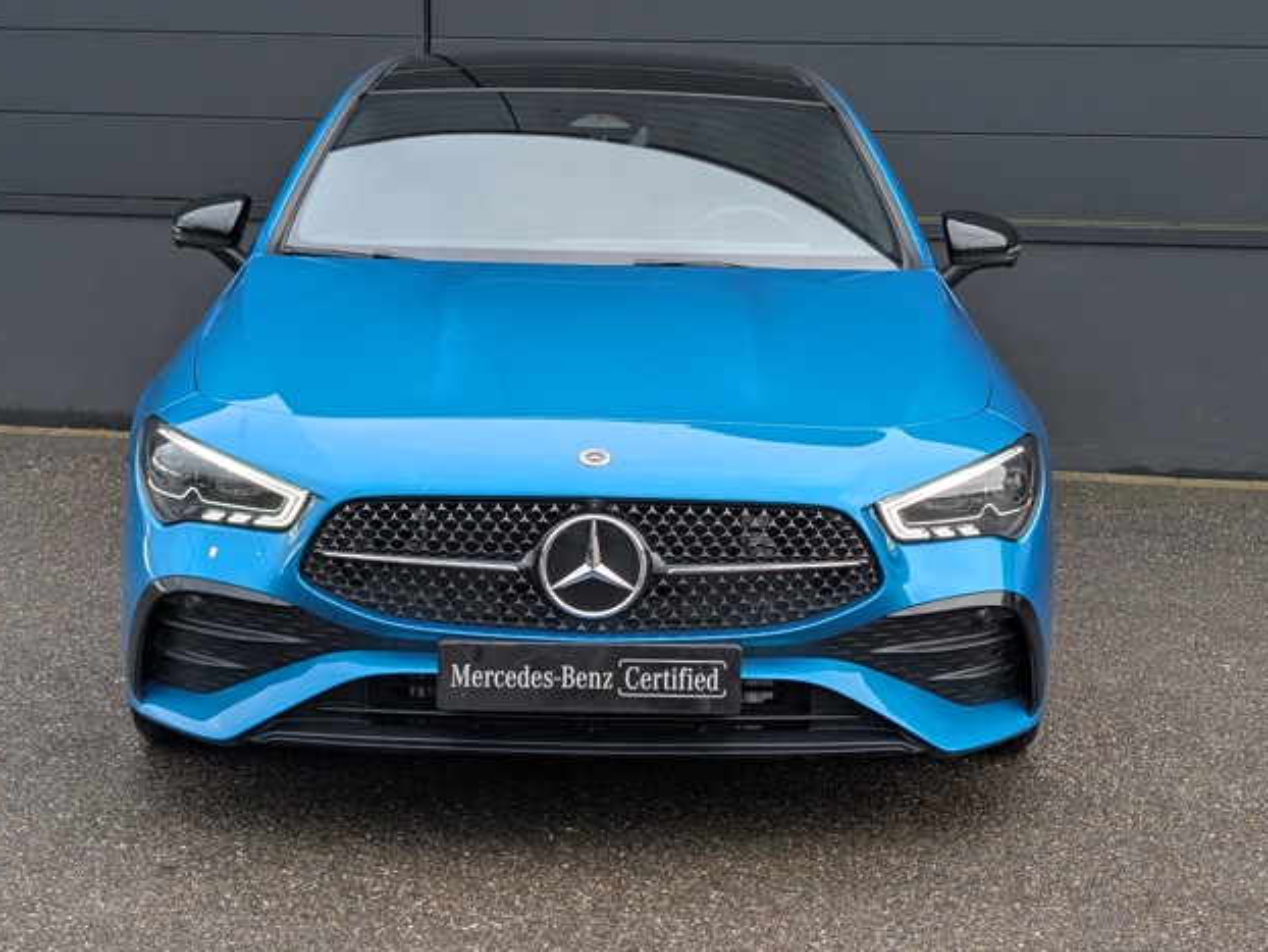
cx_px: 626
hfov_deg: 30.7
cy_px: 381
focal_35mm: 63
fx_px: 2309
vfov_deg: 23.3
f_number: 1.68
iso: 70
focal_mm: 6.9
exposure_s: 1/212
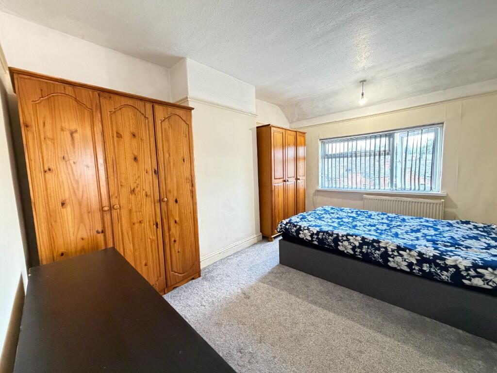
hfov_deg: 102.1
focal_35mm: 14
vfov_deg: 85.7
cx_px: 248
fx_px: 201
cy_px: 186
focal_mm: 2.22
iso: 800
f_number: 2.2
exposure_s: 1/50
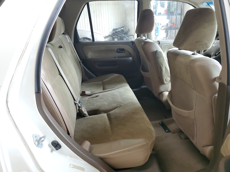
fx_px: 173
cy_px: 86
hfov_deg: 67.3
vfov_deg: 53.1
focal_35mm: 26
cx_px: 115
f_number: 1.5
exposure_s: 1/60.2
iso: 262
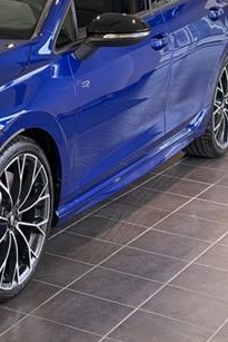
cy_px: 86
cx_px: -68
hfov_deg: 12.8
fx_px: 987
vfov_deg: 19.5
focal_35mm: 104
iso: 200
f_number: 1.78
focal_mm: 6.76
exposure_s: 1/40
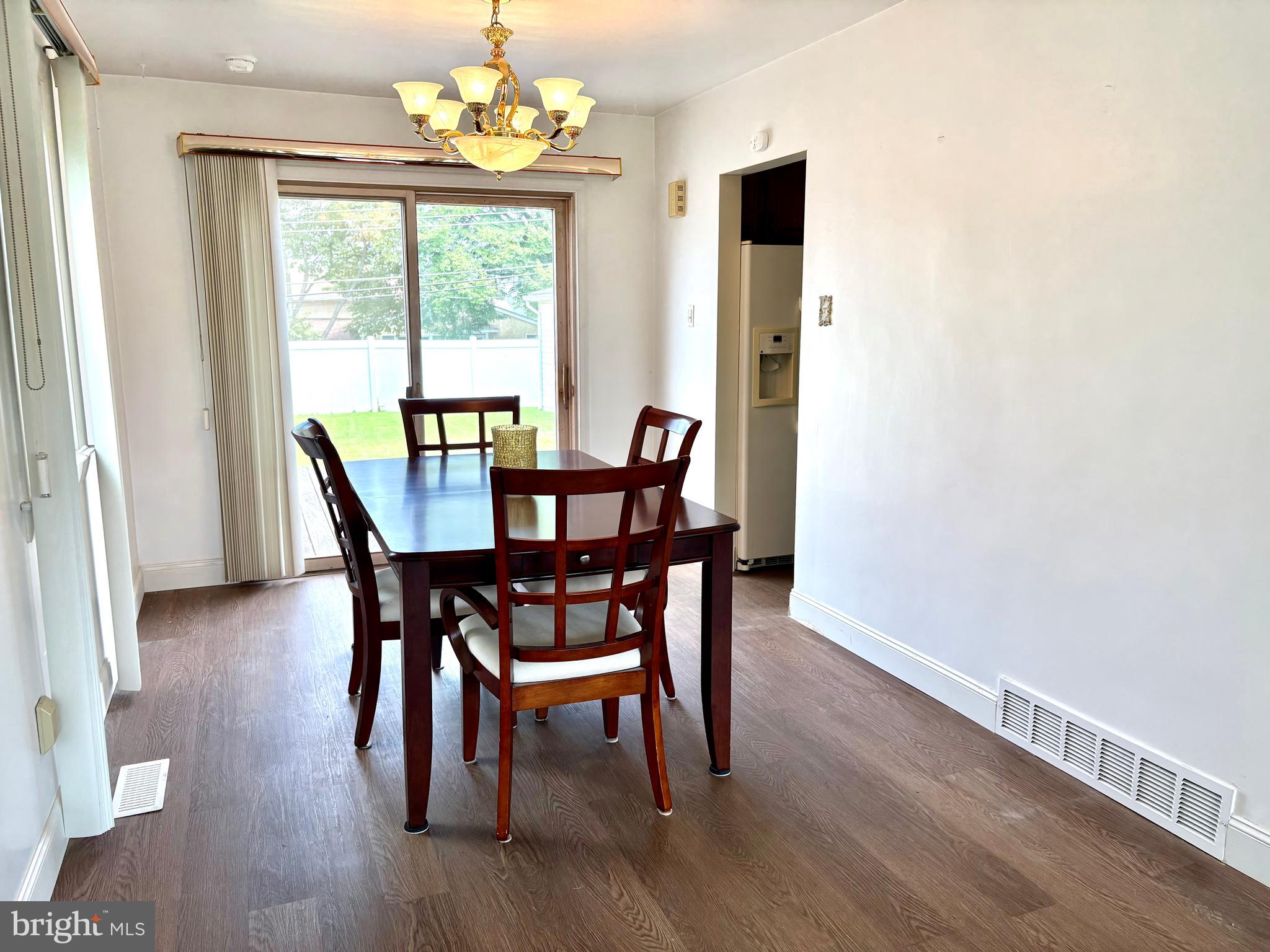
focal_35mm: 26
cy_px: 476
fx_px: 954
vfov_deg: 53.1
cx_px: 635
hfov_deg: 67.3
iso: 100
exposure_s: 1/241
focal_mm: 5.96
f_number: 1.6
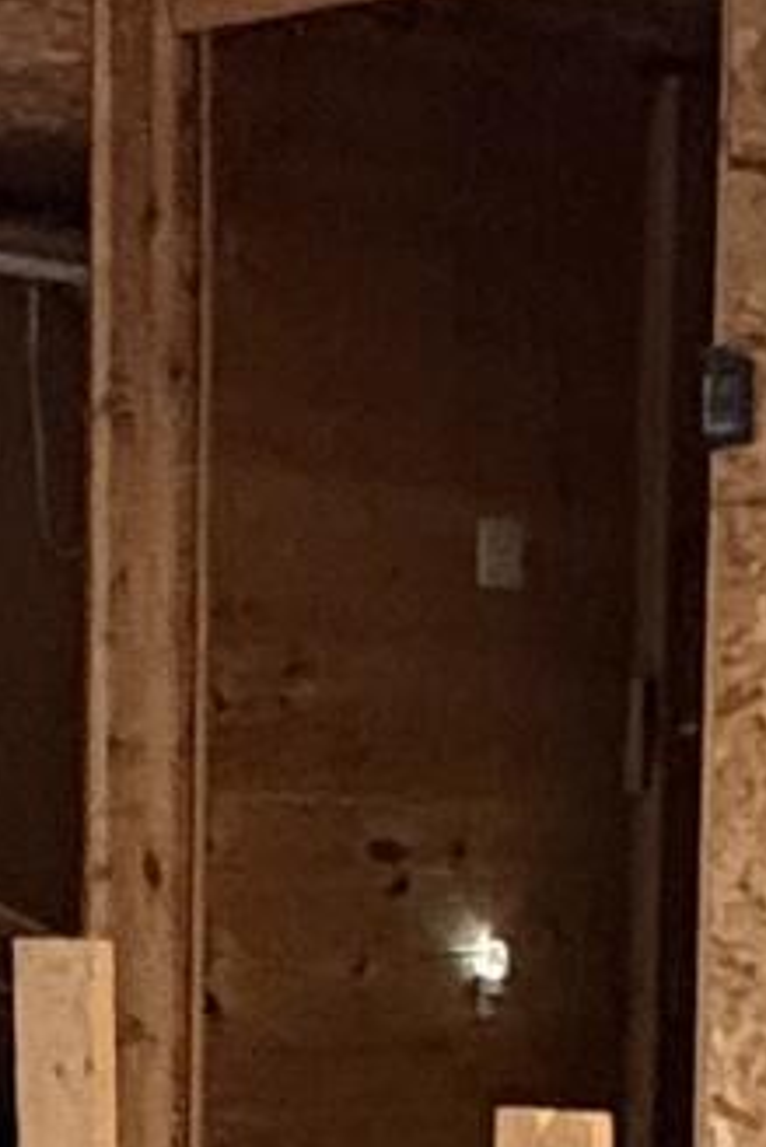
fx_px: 4240
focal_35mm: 133
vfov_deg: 14.8
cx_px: 126
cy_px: 1451
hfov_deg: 10.3
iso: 800
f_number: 2.2
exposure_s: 1/60
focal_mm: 2.22
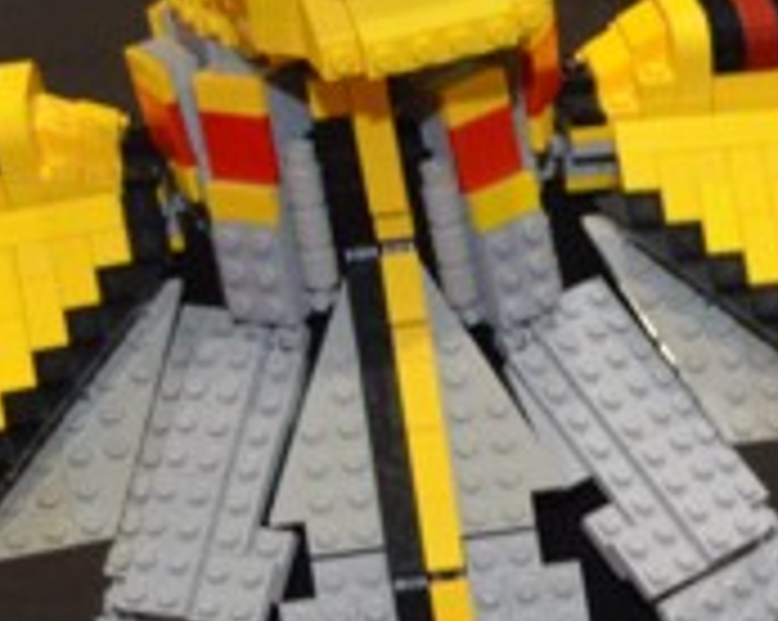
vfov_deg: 7.8
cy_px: 756
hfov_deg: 8.9
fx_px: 4485
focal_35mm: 195
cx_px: 1871
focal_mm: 24
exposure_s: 1/60
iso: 2000
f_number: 4
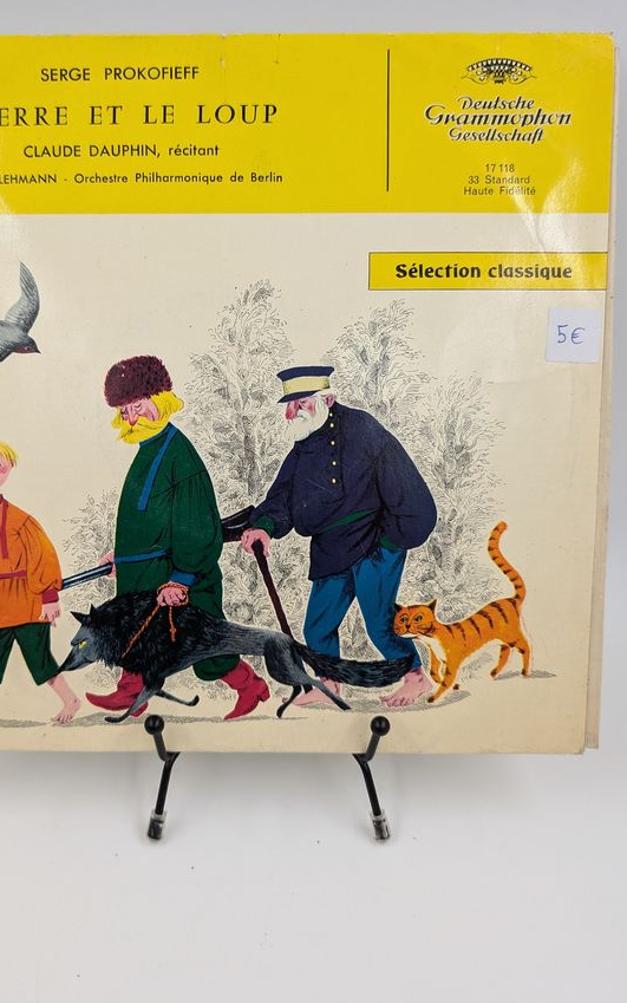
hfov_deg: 41.5
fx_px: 820
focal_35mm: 30
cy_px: 436
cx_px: 234
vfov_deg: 62.6
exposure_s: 1/362
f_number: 1.68
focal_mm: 6.9
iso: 344
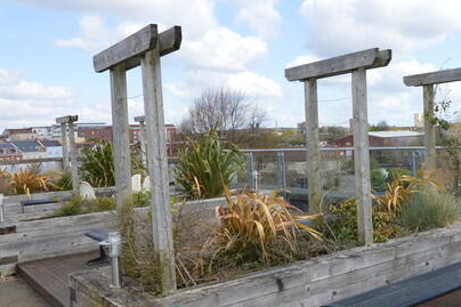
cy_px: 147
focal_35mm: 38
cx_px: 364
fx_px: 486
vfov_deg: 35.0
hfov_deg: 48.1
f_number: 7.1
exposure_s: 1/200
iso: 100
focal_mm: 10
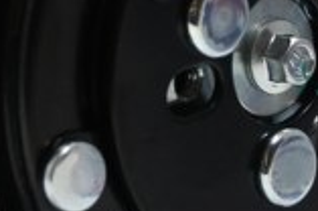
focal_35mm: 192
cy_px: -78
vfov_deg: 7.1
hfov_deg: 10.5
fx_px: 1689
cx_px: -89
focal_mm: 25
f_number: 4.2
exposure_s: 1/125
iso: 1100
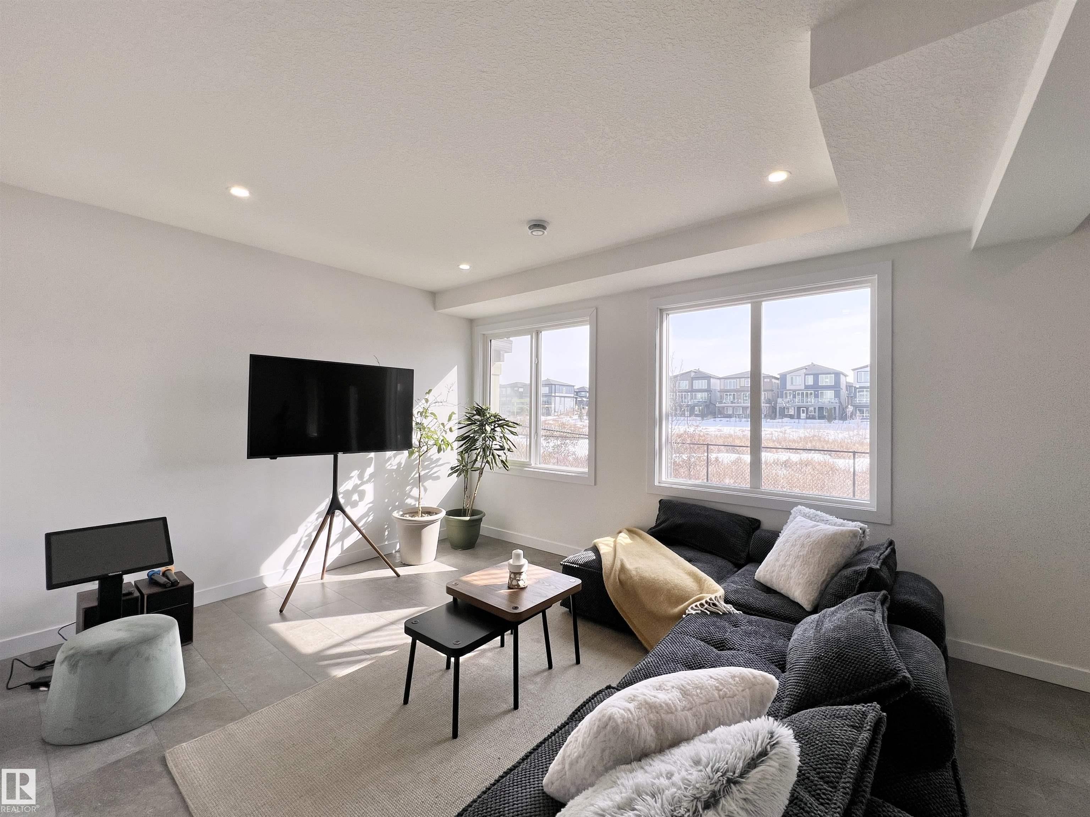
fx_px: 409
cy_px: 408
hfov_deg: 106.2
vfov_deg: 89.9
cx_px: 545
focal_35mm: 13
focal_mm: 1.57
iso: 32
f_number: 1.8
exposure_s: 1/570
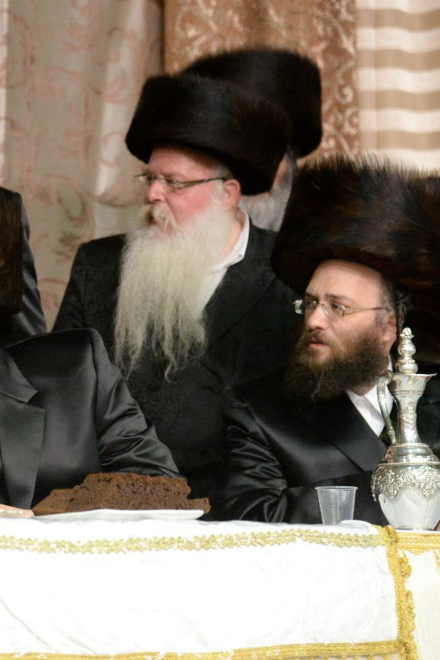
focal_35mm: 181
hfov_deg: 7.6
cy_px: 330
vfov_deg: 11.4
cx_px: 4
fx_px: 3320
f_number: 4
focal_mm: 120
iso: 5000
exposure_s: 1/250
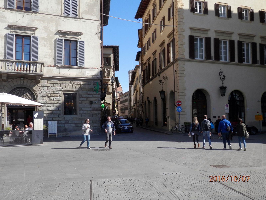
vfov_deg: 42.9
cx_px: 133
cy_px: 100
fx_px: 254
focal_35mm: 33
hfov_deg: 55.4
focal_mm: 6
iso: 80
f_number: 3.4
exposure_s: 1/640
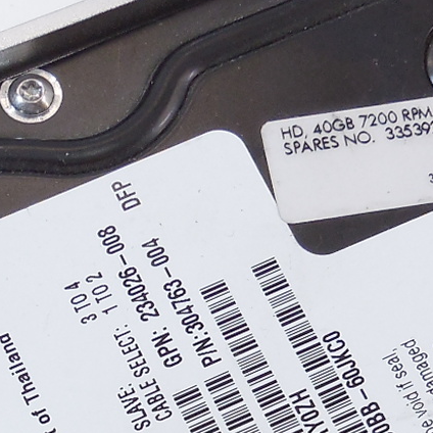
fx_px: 2010
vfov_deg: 11.9
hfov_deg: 12.3
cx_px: 182
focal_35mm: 142
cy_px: 572
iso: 125
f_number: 3.2
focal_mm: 5.3
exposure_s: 1/60
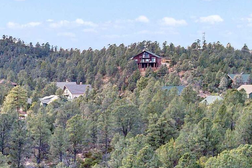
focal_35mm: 106
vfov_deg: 12.3
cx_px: 8
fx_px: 742
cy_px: 247
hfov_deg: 18.8
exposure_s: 1/270
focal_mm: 4.7
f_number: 2.2
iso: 100
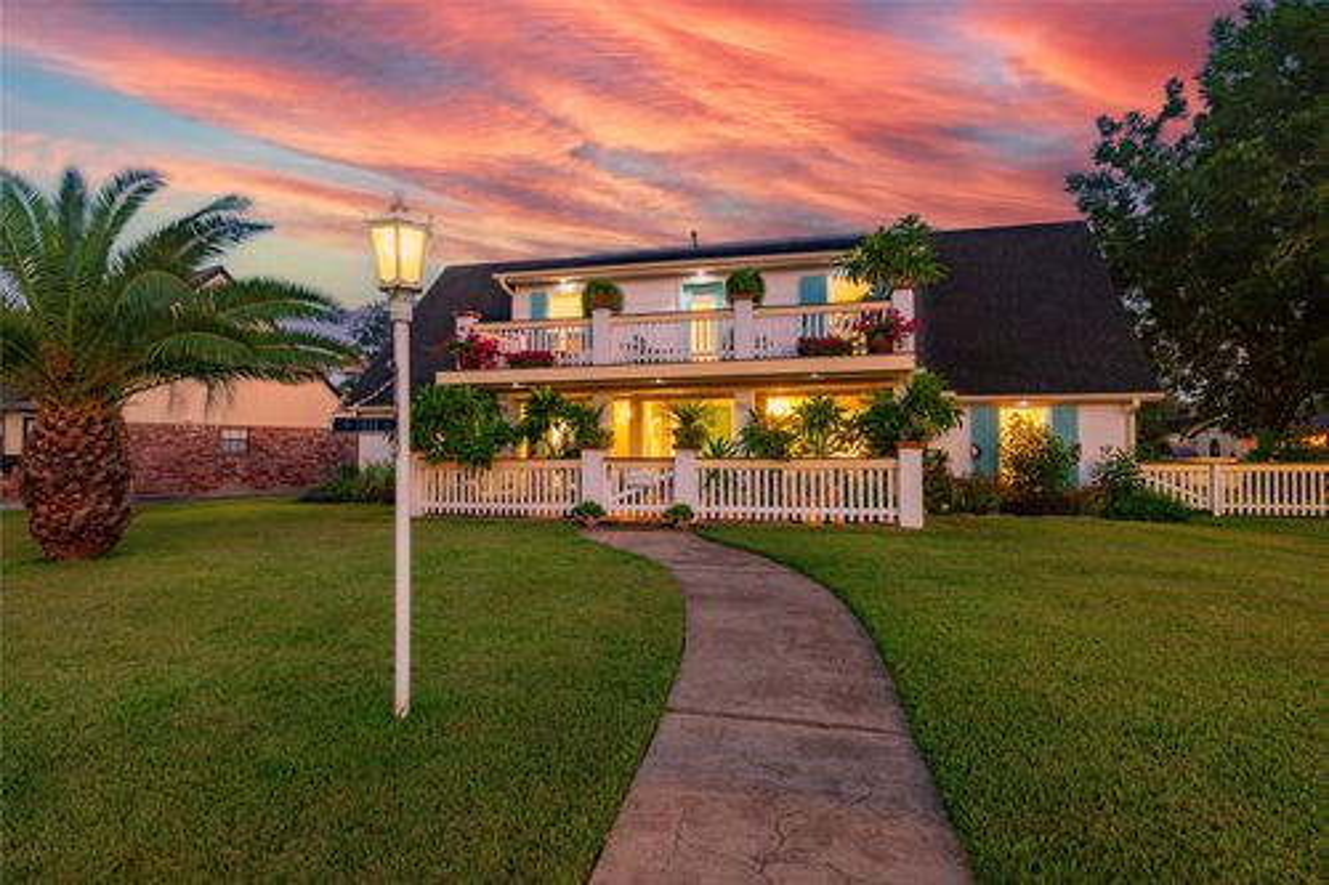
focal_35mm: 20
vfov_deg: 61.9
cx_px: 664
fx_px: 738
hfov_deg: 84.0
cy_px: 442
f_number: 10
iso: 100
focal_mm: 20
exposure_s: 8
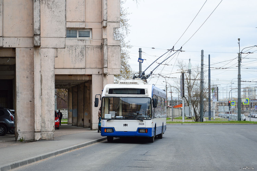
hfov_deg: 21.9
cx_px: 128
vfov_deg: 14.7
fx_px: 664
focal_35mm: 93
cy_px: 86
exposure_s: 1/500
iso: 200
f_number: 5.6
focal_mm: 62
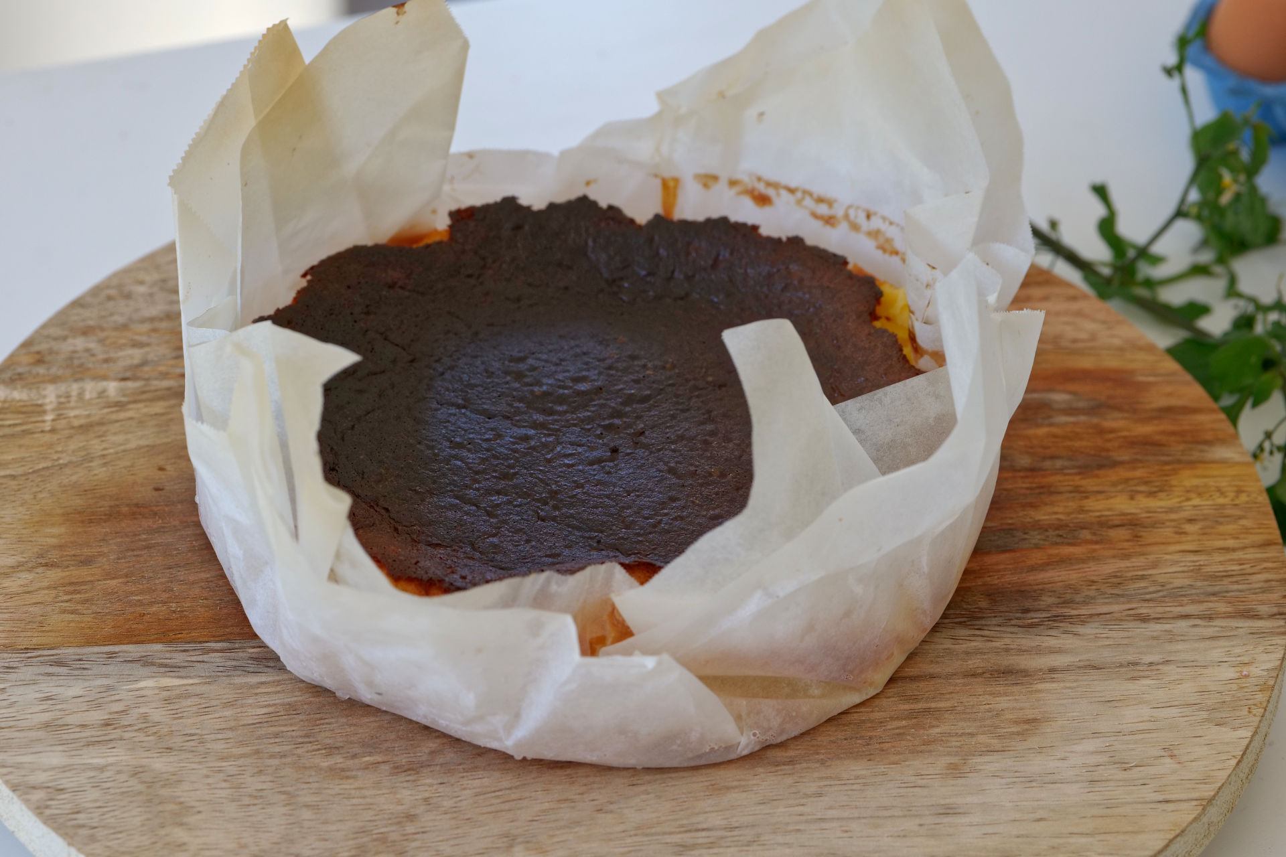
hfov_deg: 23.9
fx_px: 3036
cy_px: 428
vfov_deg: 16.1
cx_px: 643
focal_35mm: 85
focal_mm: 85
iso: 1000
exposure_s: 1/60
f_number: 8
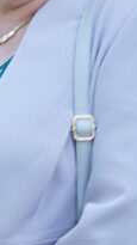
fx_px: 3016
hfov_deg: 2.6
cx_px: -265
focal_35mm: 466
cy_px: 269
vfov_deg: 4.6
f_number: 4
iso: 100
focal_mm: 70
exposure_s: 1/125
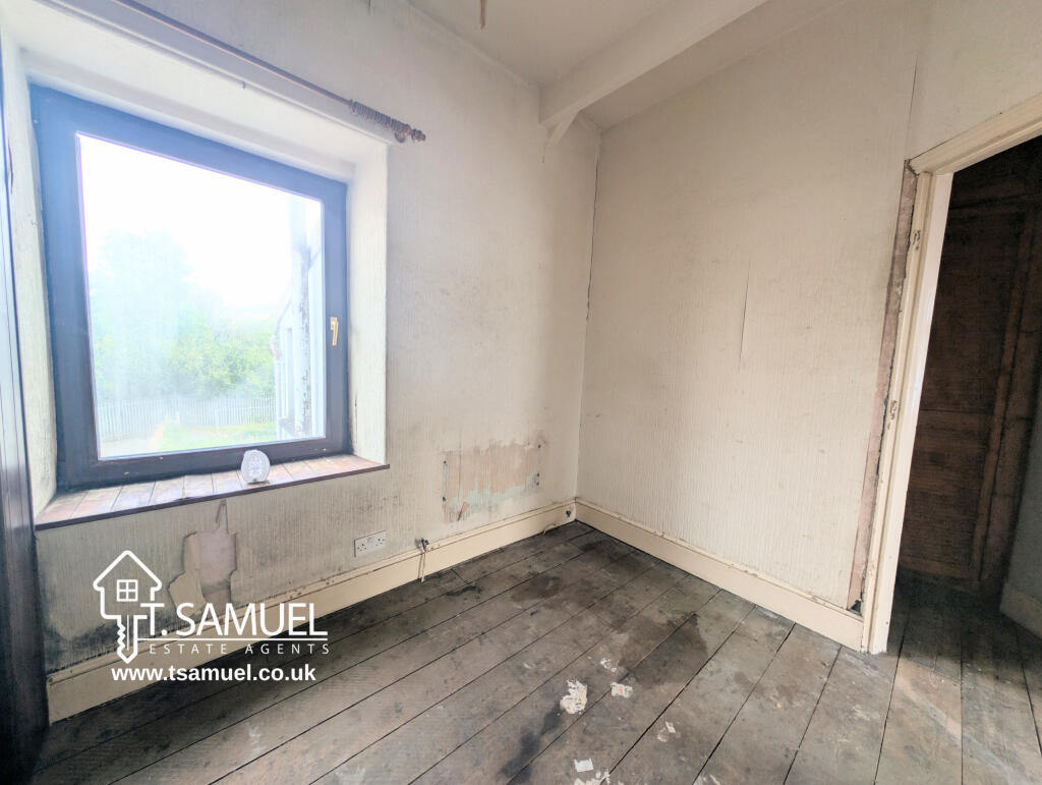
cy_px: 392
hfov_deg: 110.5
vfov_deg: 94.6
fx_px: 362
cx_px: 521
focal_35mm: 12
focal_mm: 2.23
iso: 53
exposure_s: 1/140
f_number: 1.95
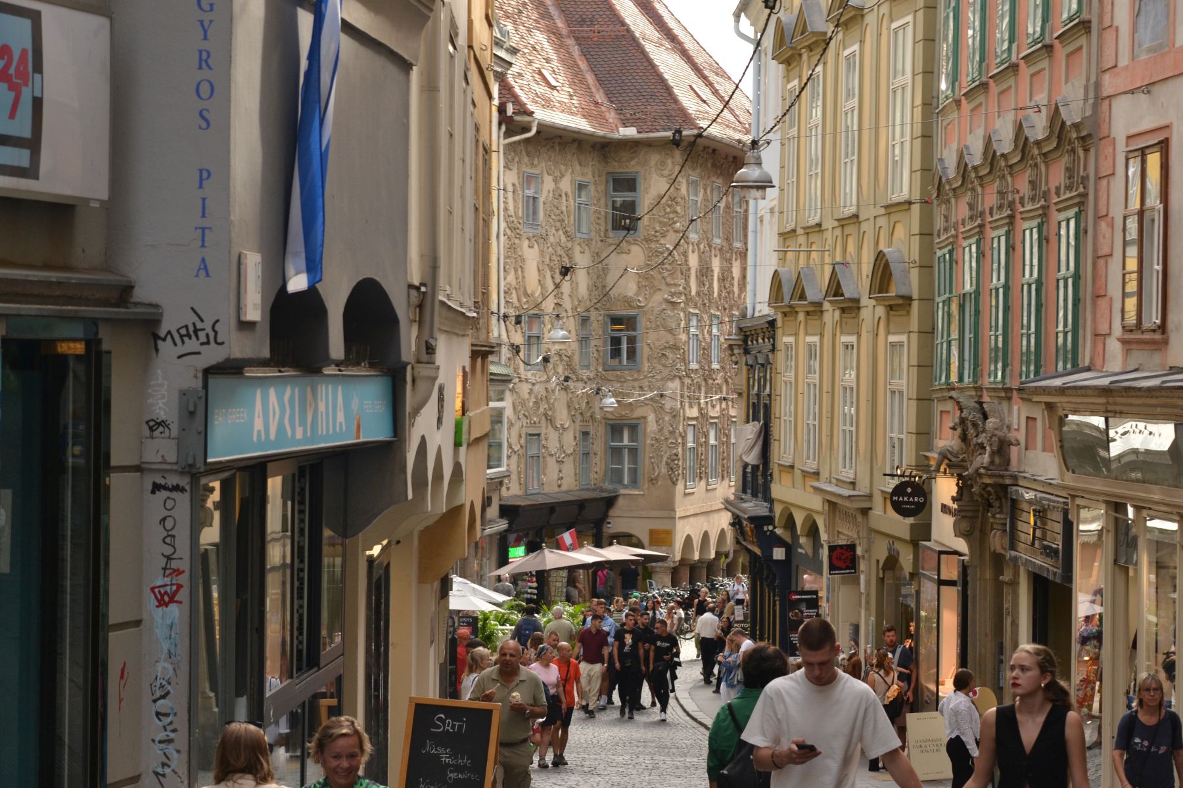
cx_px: 592
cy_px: 394
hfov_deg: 20.0
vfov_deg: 13.4
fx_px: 3352
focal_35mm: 102
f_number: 7.1
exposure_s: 1/200
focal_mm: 68
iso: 400
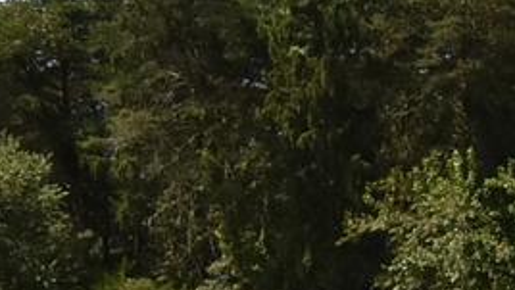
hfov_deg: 14.8
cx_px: 393
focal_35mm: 144
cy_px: 265
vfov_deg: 8.4
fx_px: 1967
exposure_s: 1/800
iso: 800
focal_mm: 12
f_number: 14
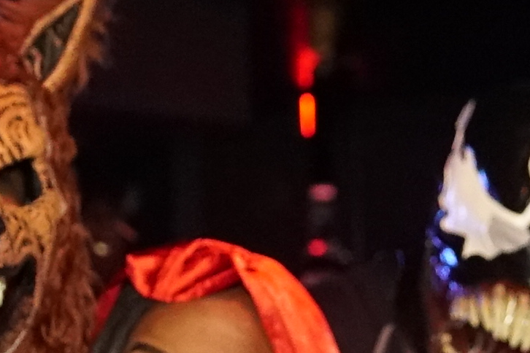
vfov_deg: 12.7
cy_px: 500
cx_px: 354
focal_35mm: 103
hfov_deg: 19.8
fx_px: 1516
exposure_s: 1/60
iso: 10000
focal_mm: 18
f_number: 2
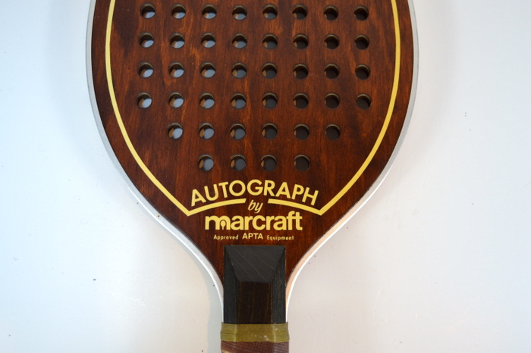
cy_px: 176
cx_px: 266
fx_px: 575
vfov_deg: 34.2
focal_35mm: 39
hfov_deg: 49.6
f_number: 4.2
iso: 400
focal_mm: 26
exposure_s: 1/50
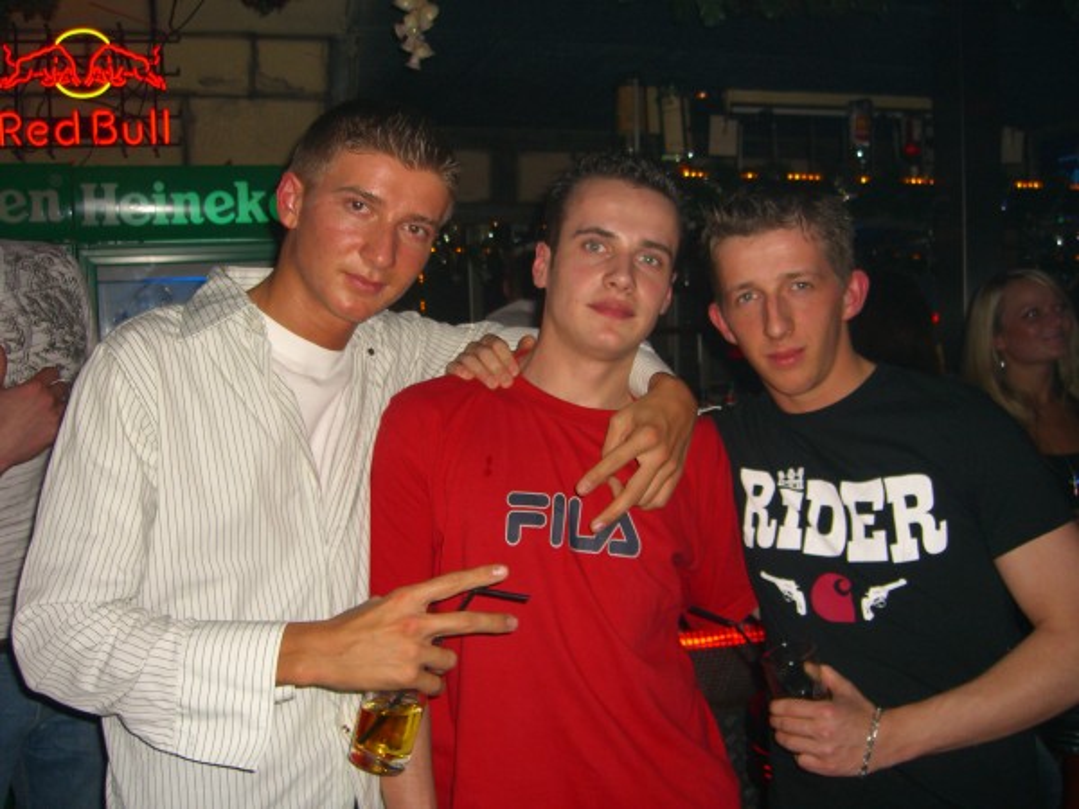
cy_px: 404
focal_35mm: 38
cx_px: 540
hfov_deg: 49.0
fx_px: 1184
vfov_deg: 37.7
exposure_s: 1/60
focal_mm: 7.9
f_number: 2.8
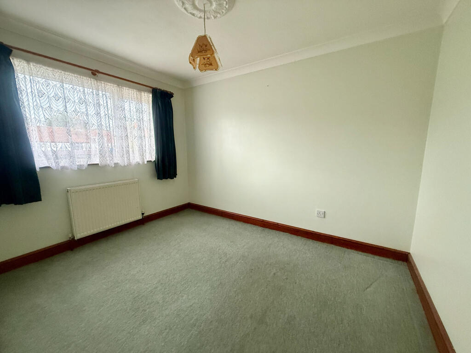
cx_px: 236
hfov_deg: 102.1
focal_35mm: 14
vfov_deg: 85.7
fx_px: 190
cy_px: 176
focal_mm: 2.22
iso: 500
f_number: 2.2
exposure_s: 1/60
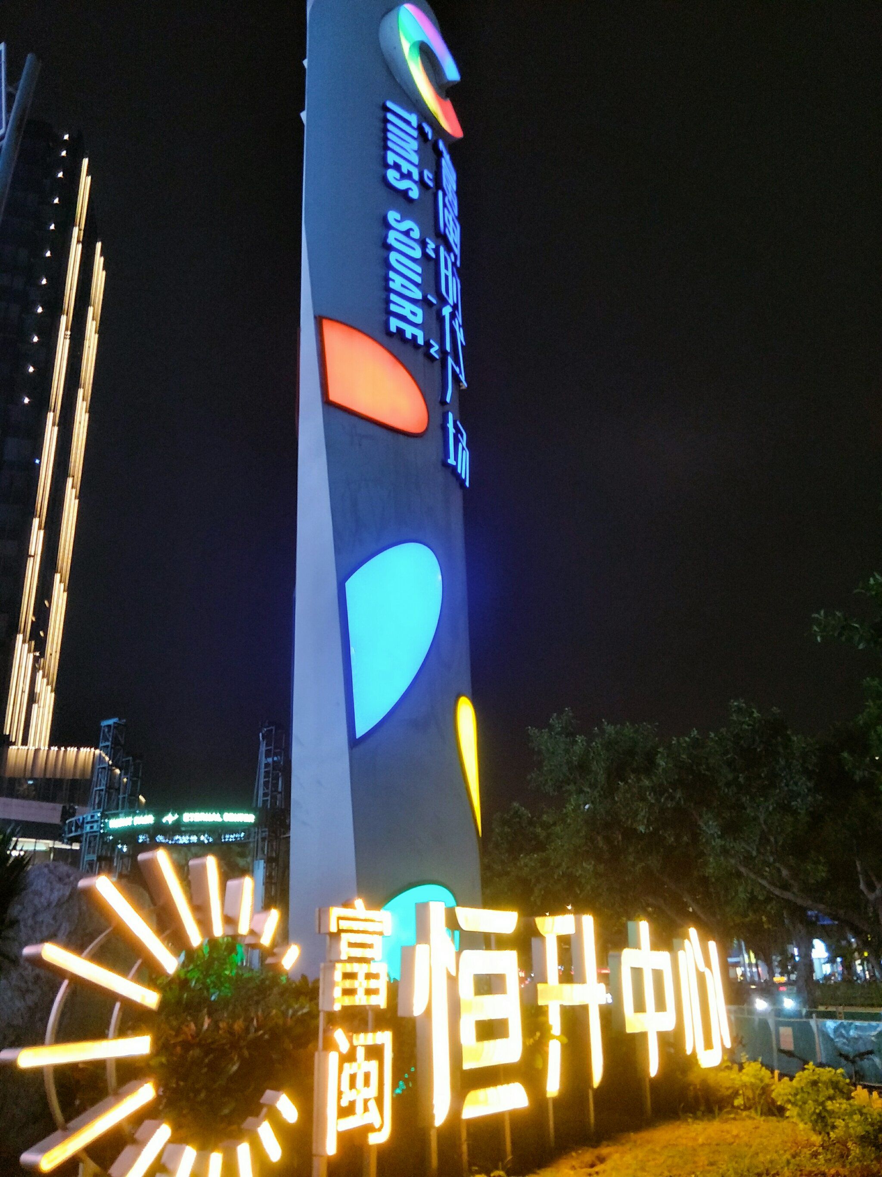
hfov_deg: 61.1
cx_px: 441
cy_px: 588
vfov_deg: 76.4
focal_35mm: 22
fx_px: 747
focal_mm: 3.79
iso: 384
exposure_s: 1/33
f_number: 1.7
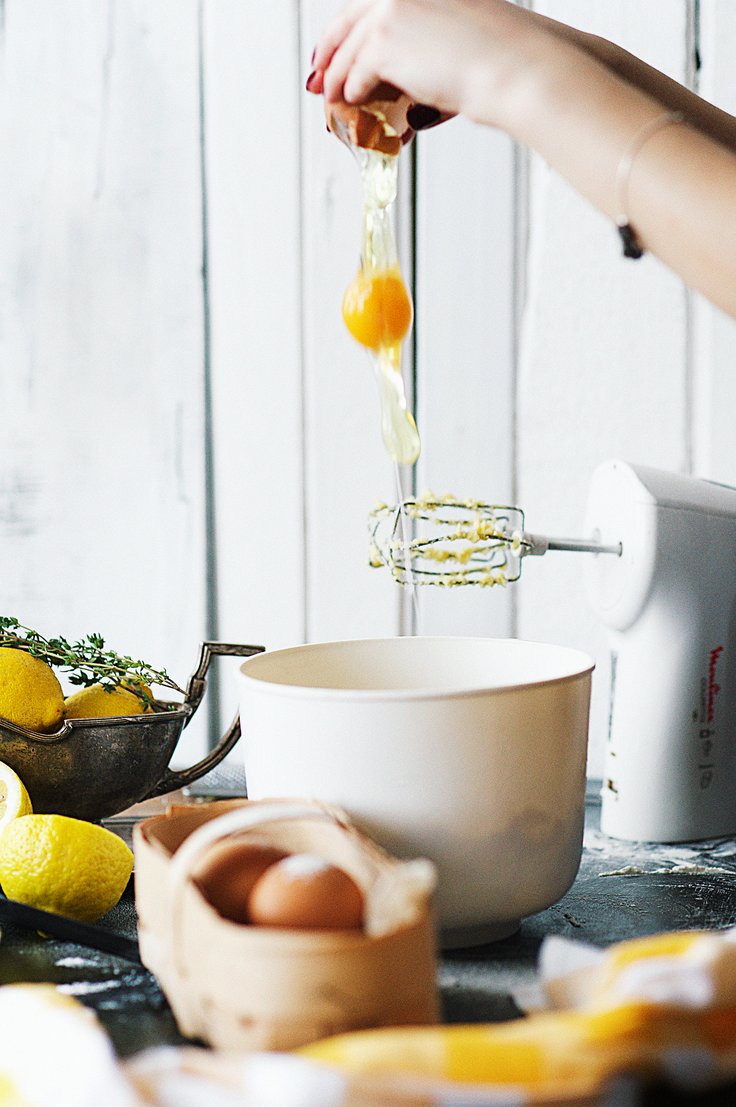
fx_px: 2610
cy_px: 554
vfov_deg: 23.9
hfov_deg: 16.0
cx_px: 368
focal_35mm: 85
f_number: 2.8
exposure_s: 1/180
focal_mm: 85
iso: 560
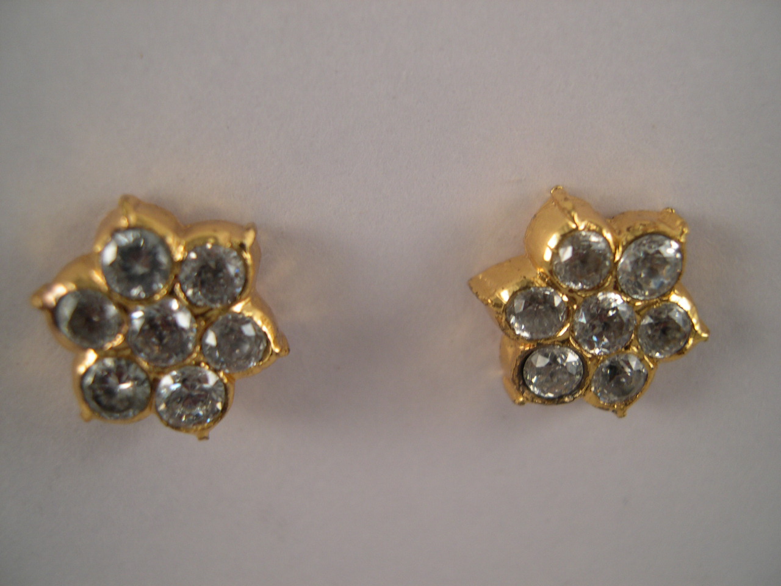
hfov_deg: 49.0
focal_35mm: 38
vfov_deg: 37.7
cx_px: 390
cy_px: 293
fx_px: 857
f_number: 2.8
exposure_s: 1/208
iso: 100
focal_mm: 8
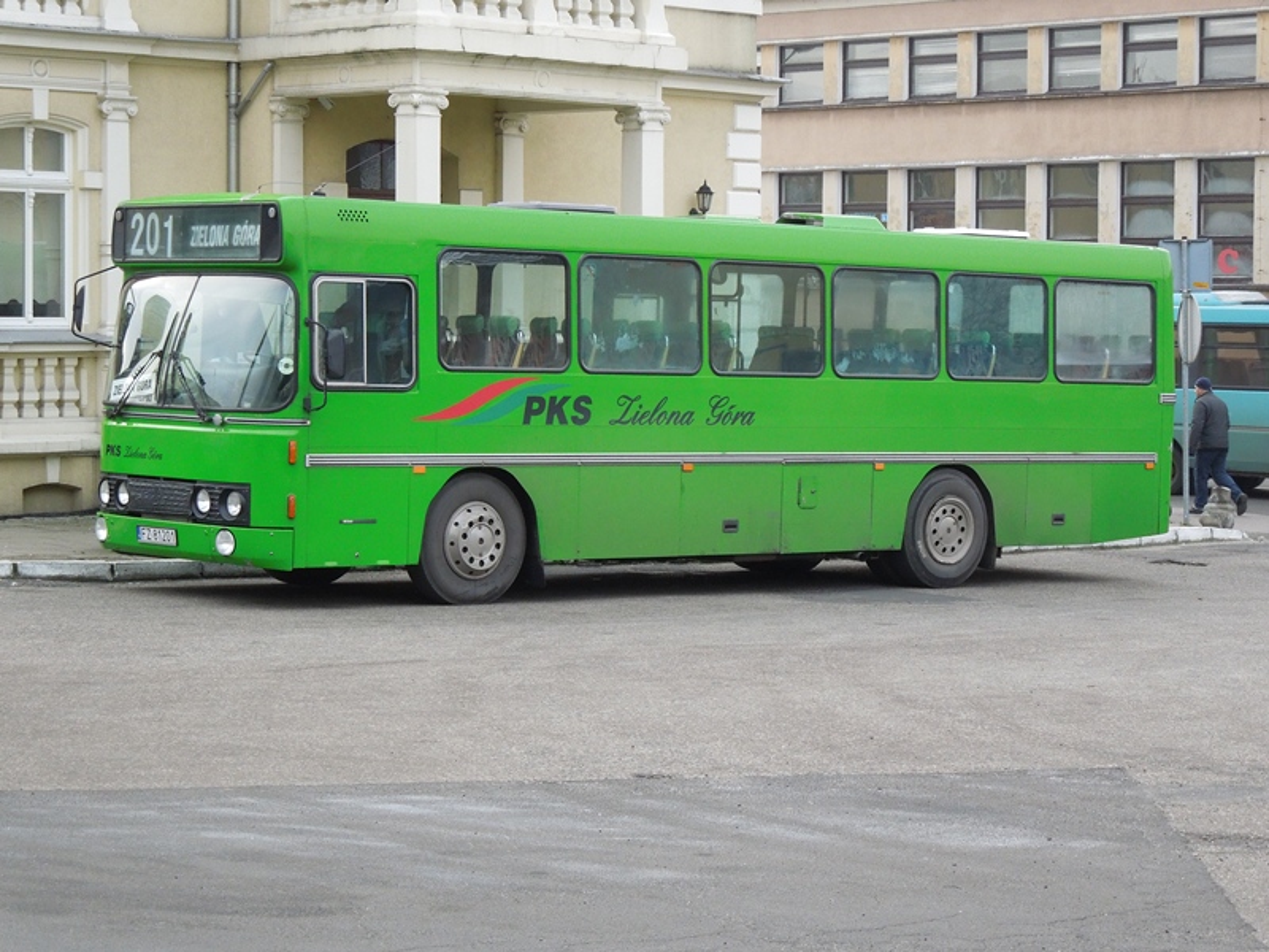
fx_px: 3263
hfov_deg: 22.0
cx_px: 634
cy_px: 476
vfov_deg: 16.6
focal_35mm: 89
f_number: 4.6
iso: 450
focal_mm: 16
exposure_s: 1/200
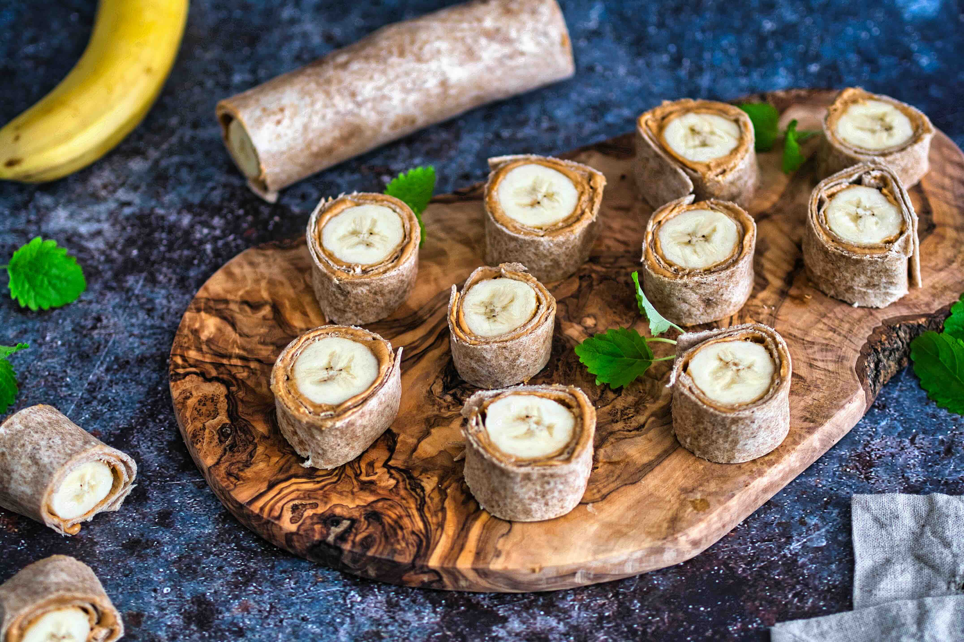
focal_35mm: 70
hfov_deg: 28.9
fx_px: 1873
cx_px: 482
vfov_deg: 19.4
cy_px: 321
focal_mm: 35
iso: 280
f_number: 1.8
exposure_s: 1/80
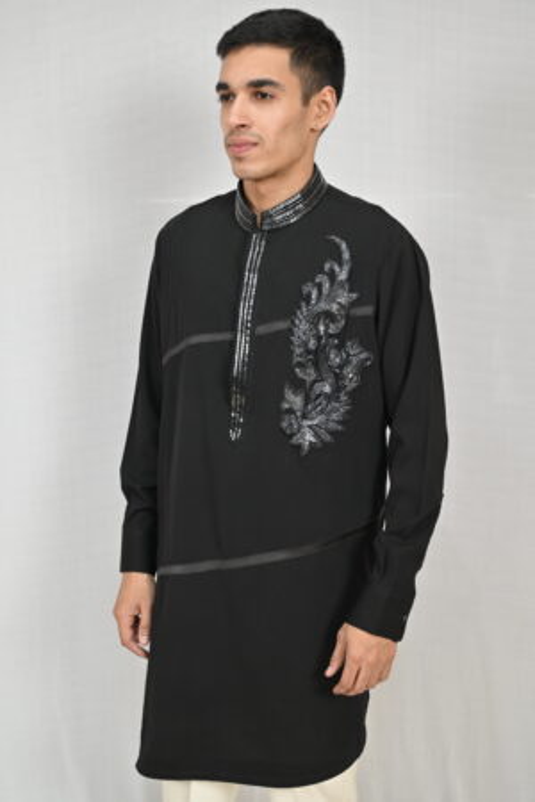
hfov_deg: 30.5
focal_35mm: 44
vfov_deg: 44.5
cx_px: 268
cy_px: 401
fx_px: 981
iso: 800
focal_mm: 44
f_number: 5.6
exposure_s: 1/125
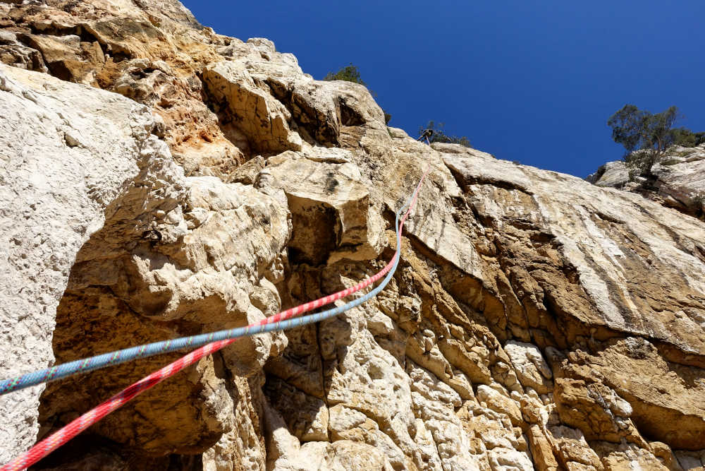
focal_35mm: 24
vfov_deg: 53.1
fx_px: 470
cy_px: 236
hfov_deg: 73.7
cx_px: 352
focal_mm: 8.82
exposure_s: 1/500
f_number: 10
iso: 400
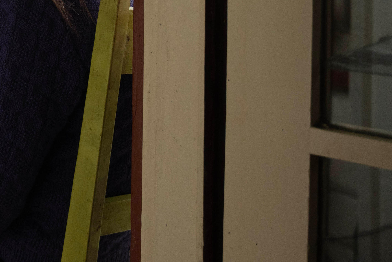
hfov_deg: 20.1
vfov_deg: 14.0
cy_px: -31
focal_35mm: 95
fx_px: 1040
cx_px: -66
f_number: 2.8
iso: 800
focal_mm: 32.5
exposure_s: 1/100
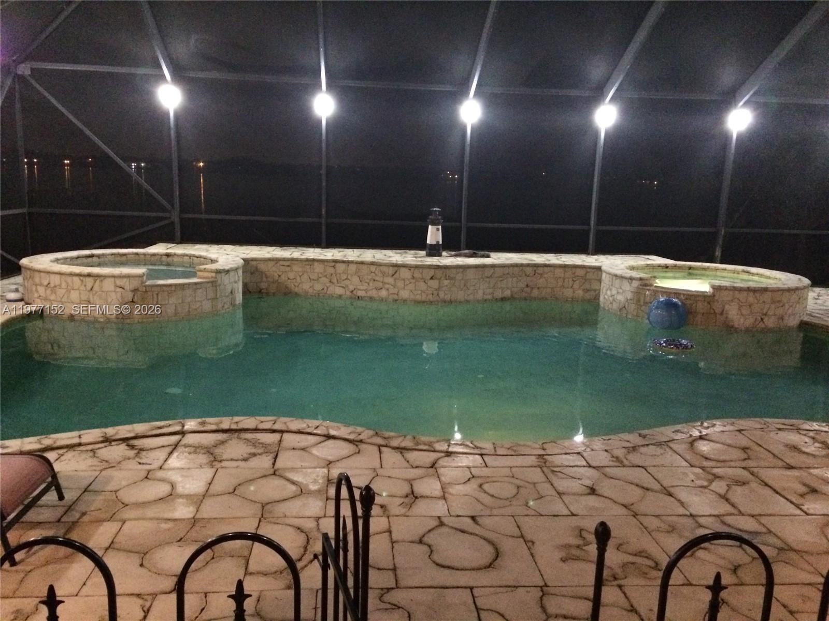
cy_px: 310
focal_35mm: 30
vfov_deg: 46.8
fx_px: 718
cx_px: 414
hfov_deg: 60.0
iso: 640
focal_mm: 4.12
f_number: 2.2
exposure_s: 1/15
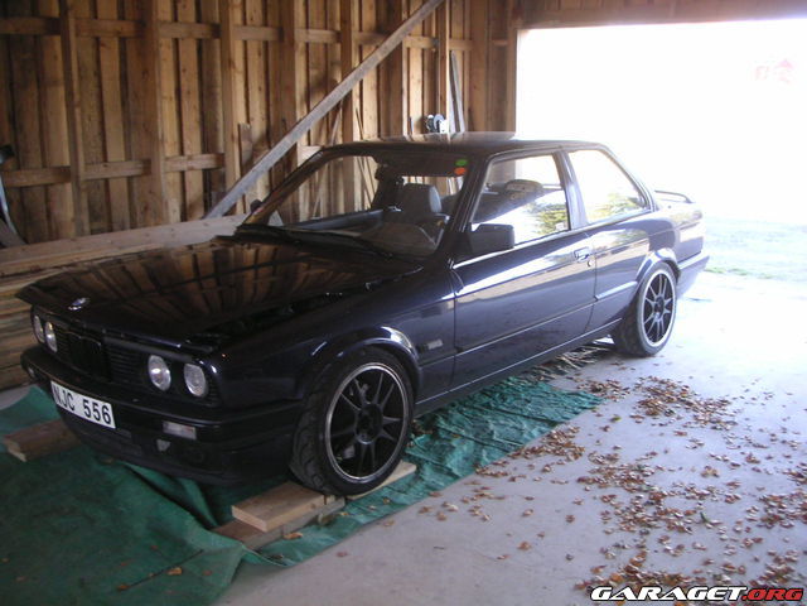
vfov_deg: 38.7
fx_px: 863
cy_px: 303
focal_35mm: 37
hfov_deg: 50.1
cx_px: 404
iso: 100
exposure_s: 1/20
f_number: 2.8
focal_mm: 5.7
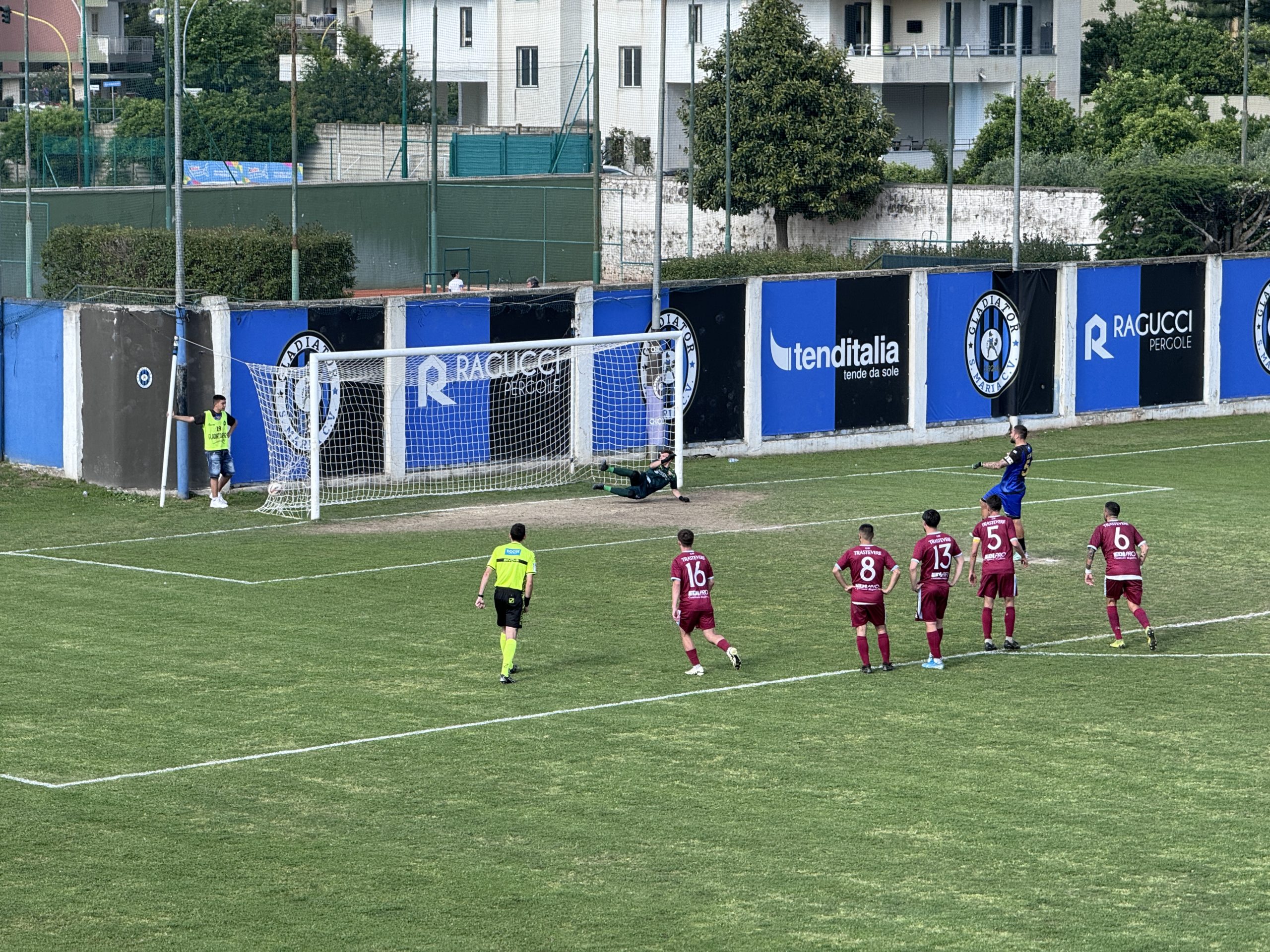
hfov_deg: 16.4
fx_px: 4403
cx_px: 635
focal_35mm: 120
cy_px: 476
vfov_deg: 12.3
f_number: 2.8
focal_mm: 15.66
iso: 50
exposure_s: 1/522
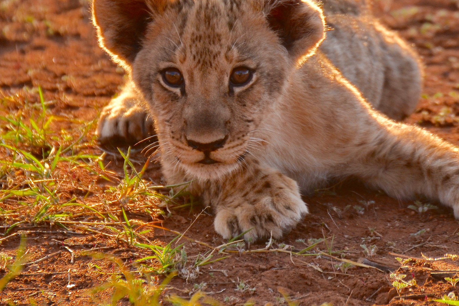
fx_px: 7637
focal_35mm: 599
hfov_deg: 3.4
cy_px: 72
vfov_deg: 2.3
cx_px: 301
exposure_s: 1/320
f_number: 5.6
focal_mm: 260
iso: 200
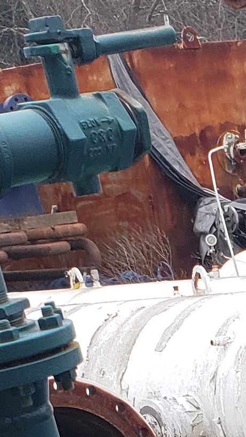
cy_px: 725
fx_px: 1613
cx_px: 601
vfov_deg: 14.1
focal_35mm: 139
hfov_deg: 8.0
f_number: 2.4
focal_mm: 4.3
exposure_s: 1/232
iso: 50
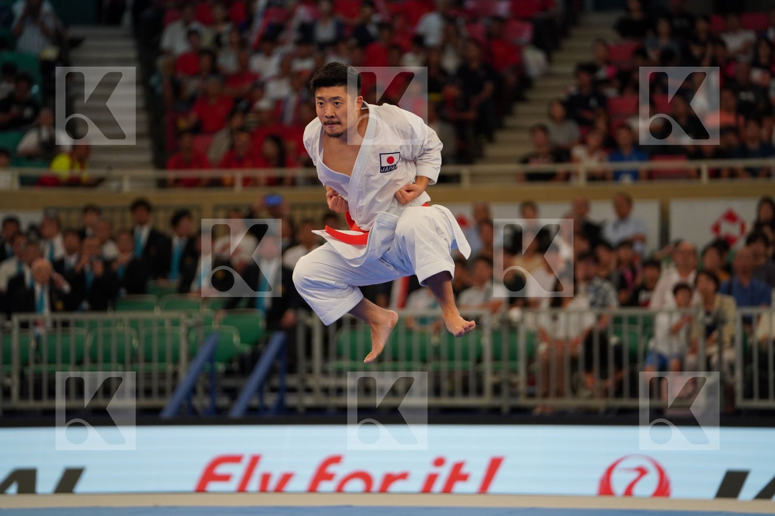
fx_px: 3724
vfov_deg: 7.9
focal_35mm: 173
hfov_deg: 11.9
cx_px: 388
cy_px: 258
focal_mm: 173
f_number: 2.8
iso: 1600
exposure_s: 1/1000
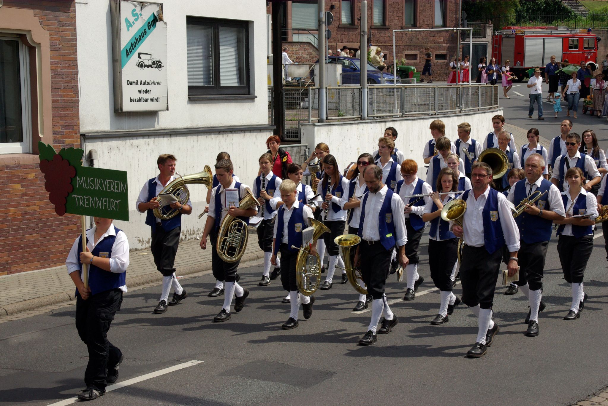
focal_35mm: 82
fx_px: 1395
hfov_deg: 24.6
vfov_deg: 16.6
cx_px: 304
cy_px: 203
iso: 400
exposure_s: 1/1000
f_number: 8
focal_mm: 55
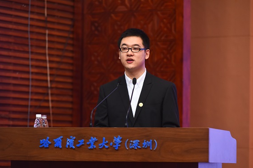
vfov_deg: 8.1
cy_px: 89
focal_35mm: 170
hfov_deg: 12.1
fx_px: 1194
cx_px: 125
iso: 2000
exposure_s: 1/200
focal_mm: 160
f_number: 4
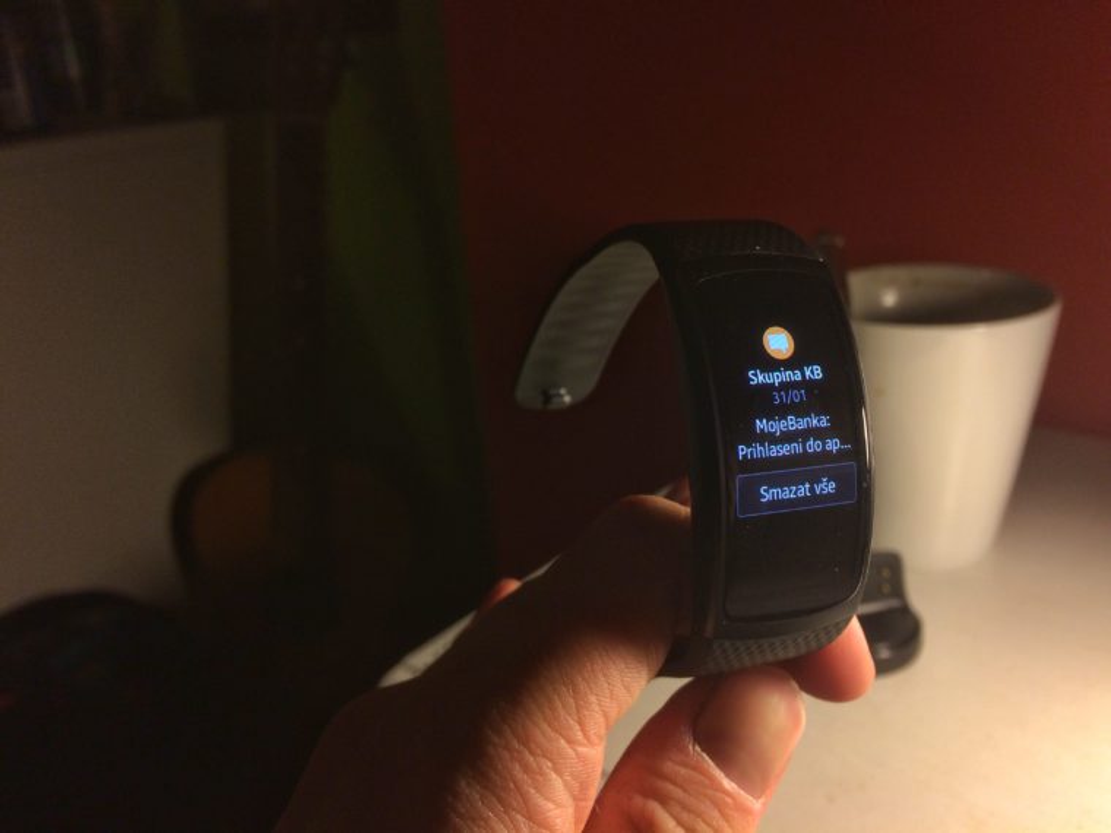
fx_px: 931
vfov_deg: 48.2
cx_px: 556
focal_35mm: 29
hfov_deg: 61.7
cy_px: 416
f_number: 2.2
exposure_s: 1/50
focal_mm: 4.15
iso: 50
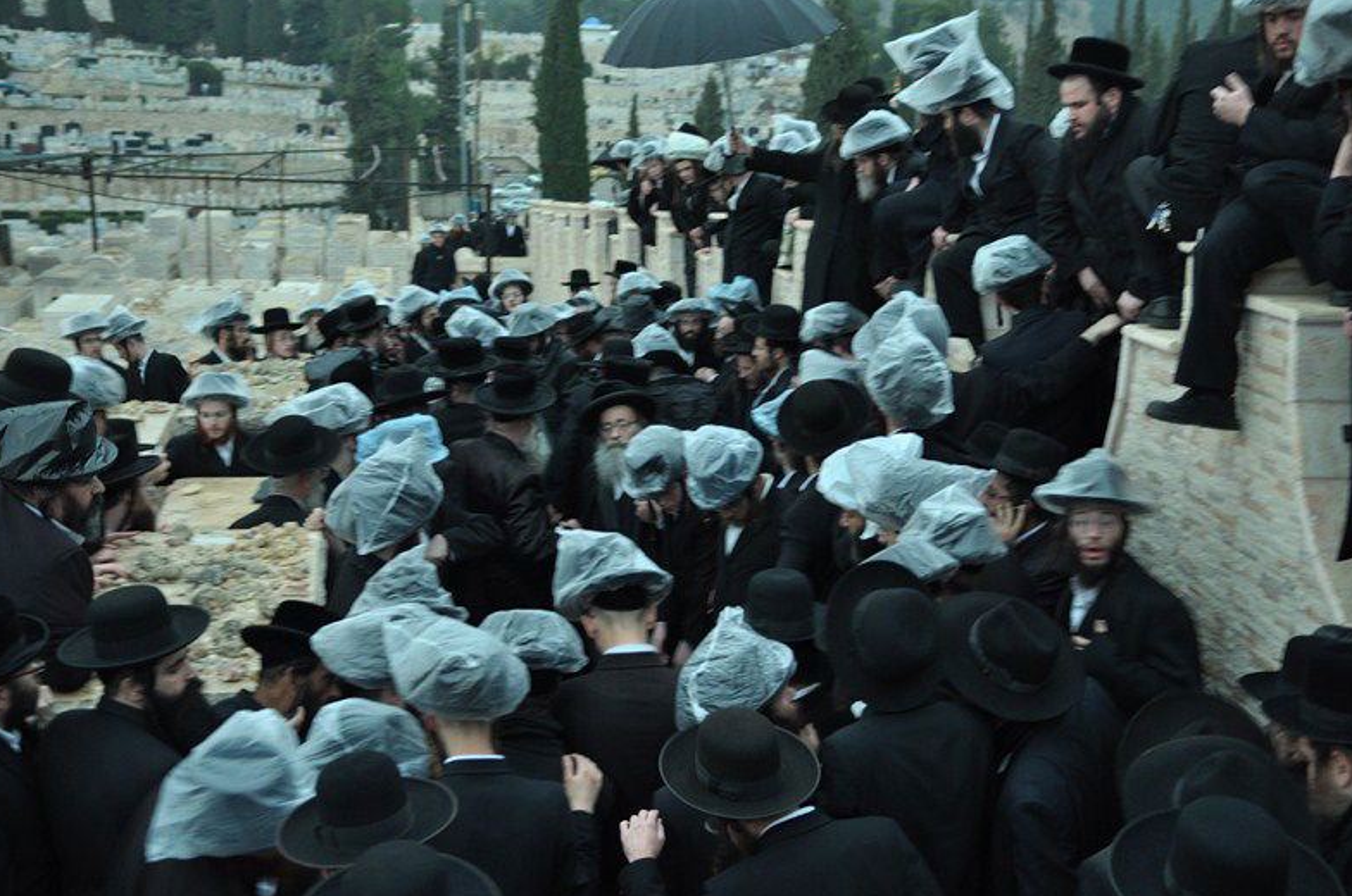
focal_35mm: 49
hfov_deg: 40.4
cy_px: 451
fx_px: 1837
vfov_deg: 27.4
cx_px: 671
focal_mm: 32
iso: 500
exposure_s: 1/40
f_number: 2.8
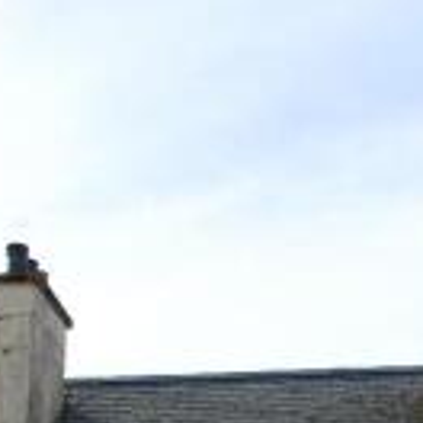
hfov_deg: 14.6
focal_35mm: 118
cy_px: 691
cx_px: 367
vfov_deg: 13.6
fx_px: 1631
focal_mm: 28
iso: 200
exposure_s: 1/320
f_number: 9
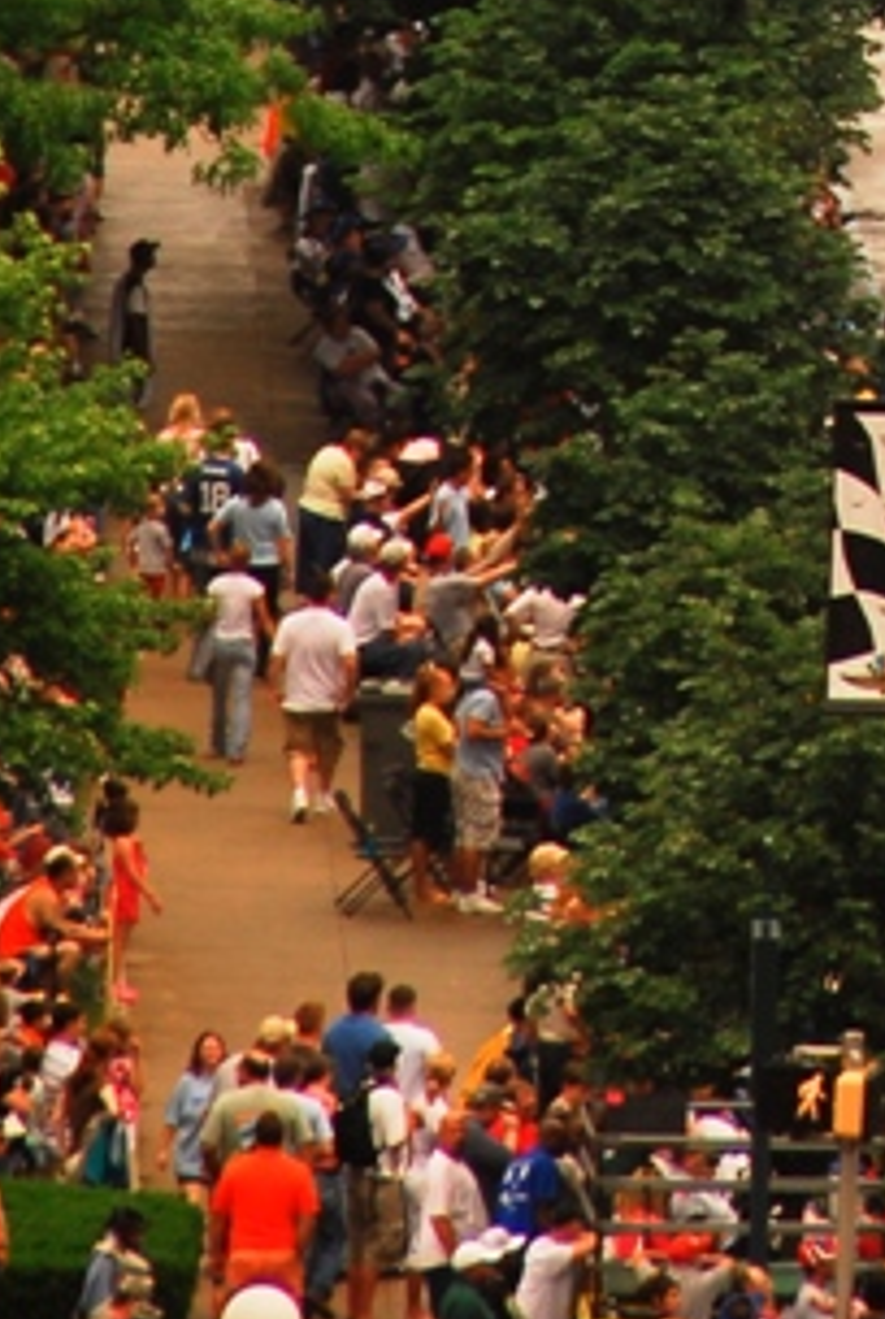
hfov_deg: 1.4
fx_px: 37036
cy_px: -798
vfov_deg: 2.0
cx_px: 1382
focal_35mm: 1009
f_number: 7.1
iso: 200
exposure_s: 1/320
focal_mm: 200
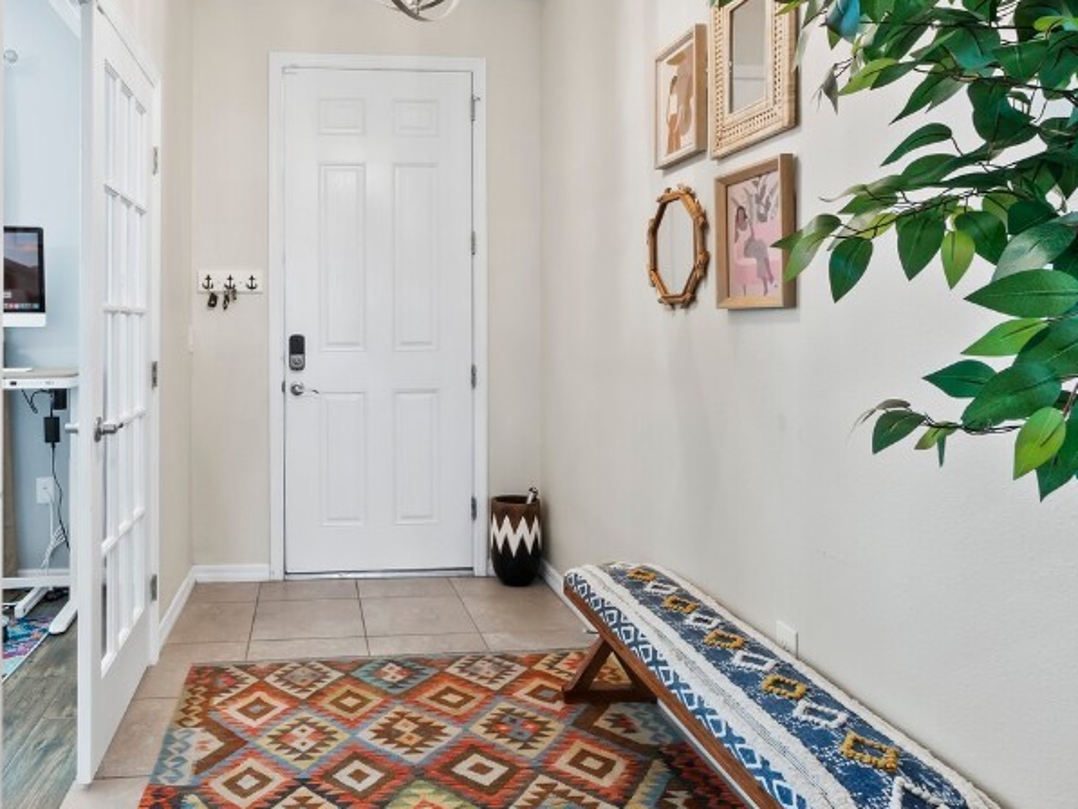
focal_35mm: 24
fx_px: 748
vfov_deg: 56.5
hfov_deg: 70.0
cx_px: 381
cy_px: 332
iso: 400
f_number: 10
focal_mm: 7
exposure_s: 1
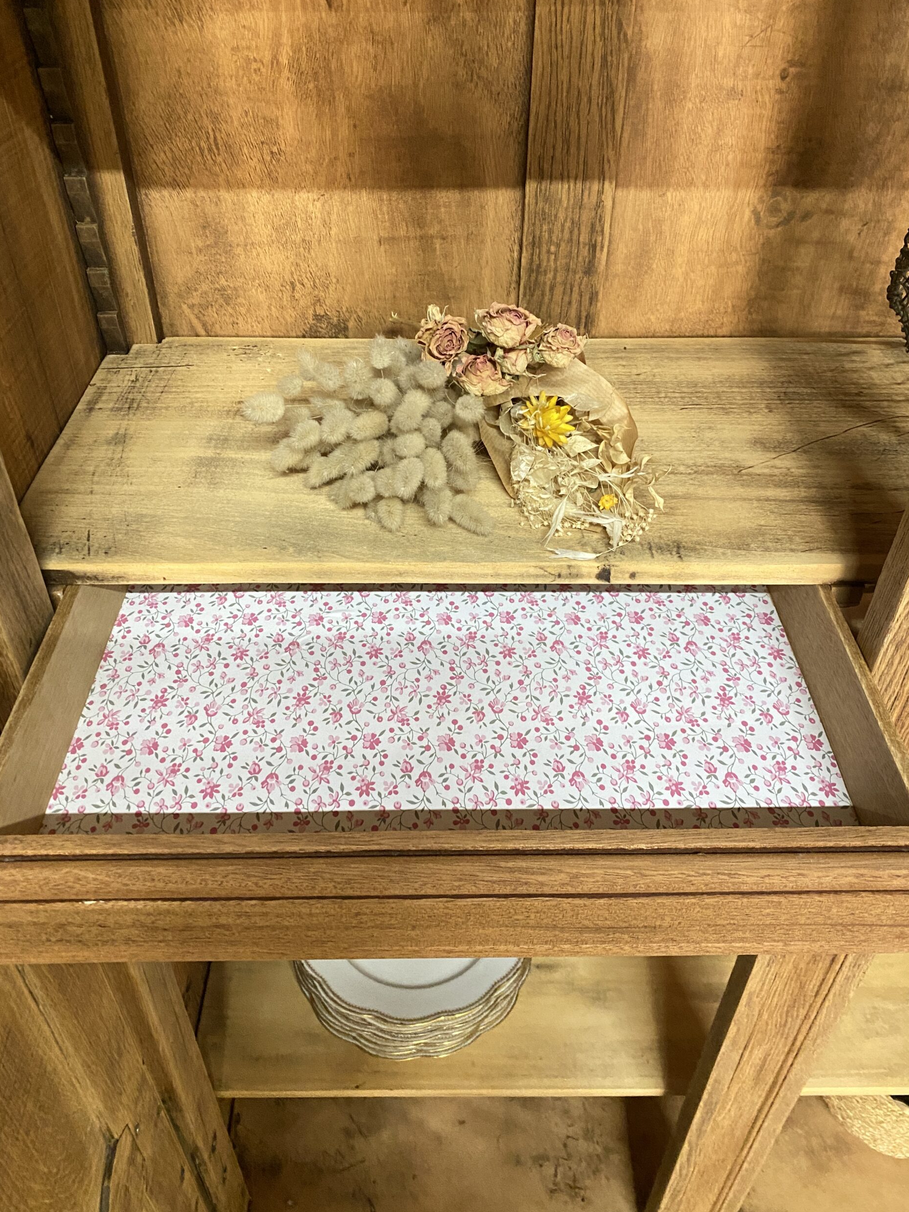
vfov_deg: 65.3
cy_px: 585
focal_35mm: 27
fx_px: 945
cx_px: 455
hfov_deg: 51.4
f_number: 1.8
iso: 500
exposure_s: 1/33
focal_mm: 4.25
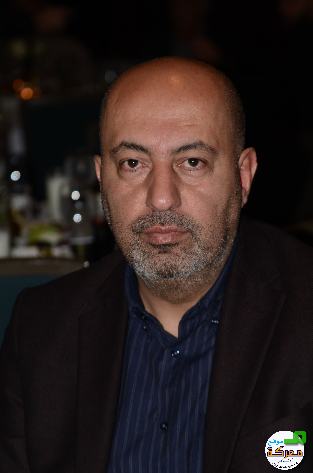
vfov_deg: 13.7
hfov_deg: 9.1
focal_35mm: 150
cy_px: 236
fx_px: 1965
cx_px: 156
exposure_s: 1/250
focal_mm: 100
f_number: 4.5
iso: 125
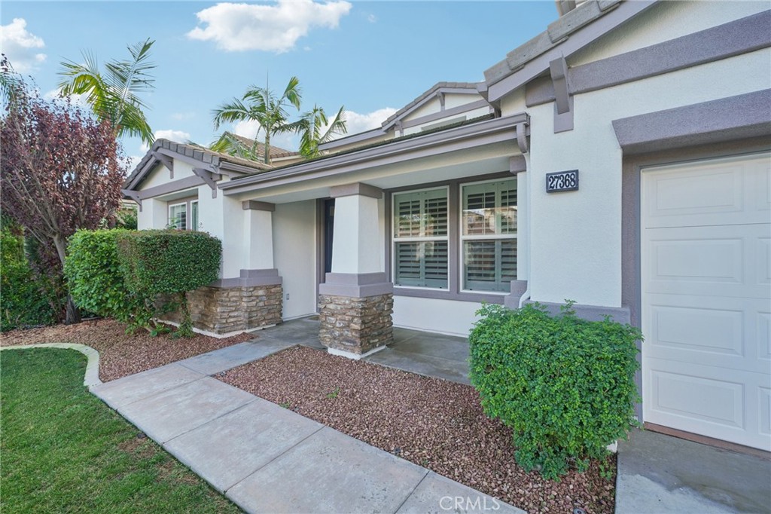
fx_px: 321
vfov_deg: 77.3
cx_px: 386
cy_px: 257
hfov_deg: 100.4
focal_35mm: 15
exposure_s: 1/50
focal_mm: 15
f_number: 8
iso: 100
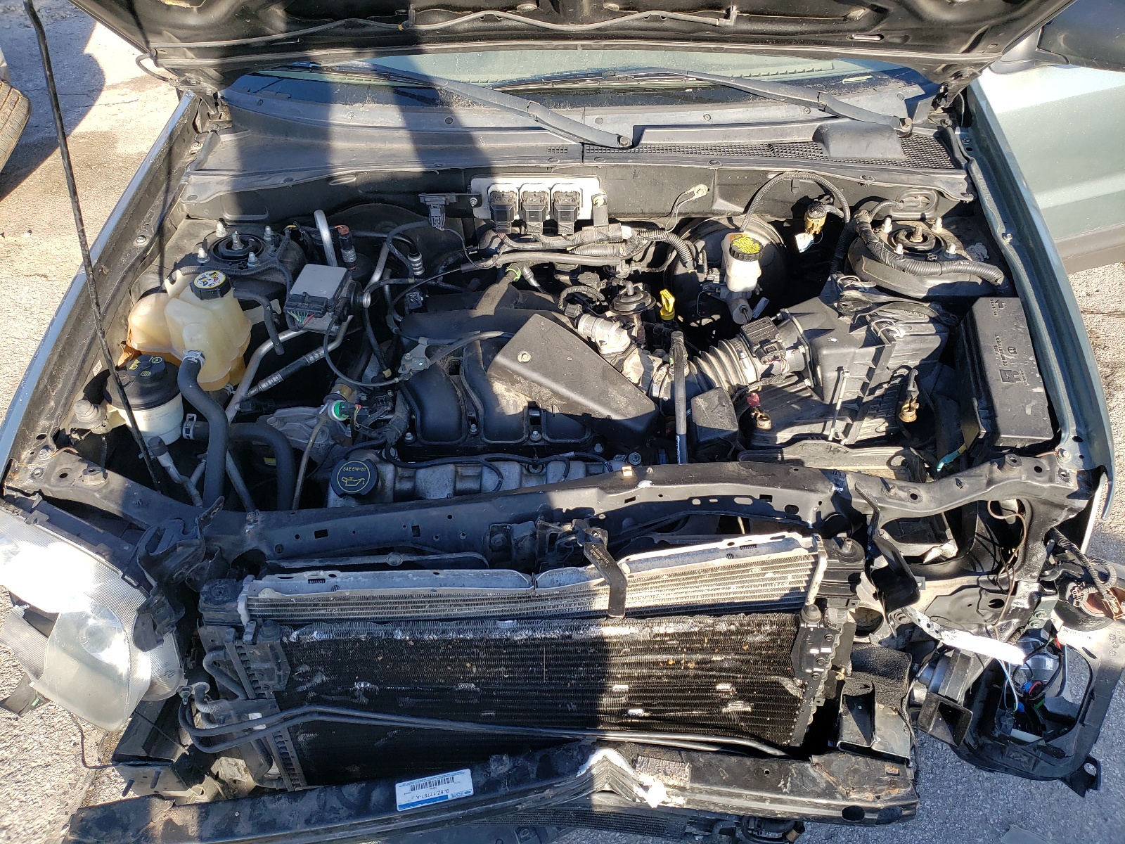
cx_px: 562
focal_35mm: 26
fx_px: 845
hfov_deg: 67.3
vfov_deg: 53.1
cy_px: 422
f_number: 1.5
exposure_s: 1/526
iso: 50
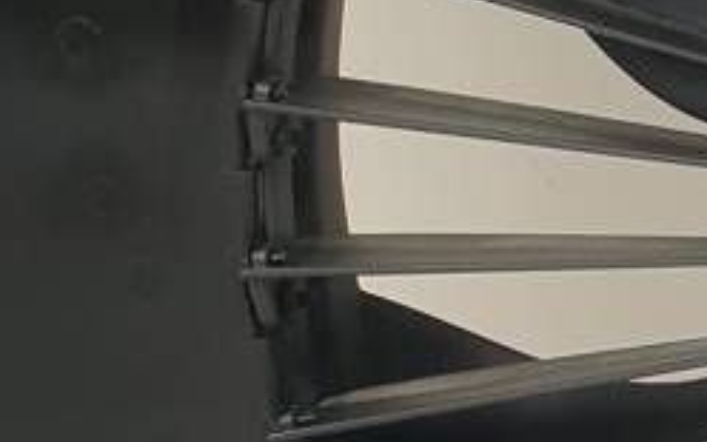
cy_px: 160
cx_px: 1360
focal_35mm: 160
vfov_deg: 8.2
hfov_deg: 11.8
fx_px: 3083
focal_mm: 4.3
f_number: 2.4
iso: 80
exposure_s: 1/100
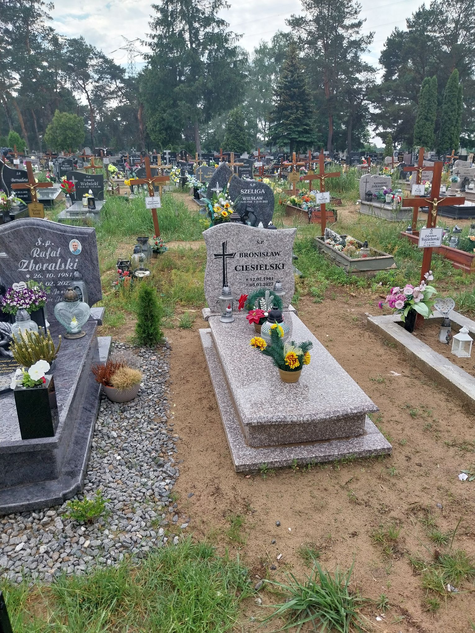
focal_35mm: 26
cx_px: 238
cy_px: 316
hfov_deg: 53.1
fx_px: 476
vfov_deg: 67.3
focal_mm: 4
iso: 25
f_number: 1.8
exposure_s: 1/486
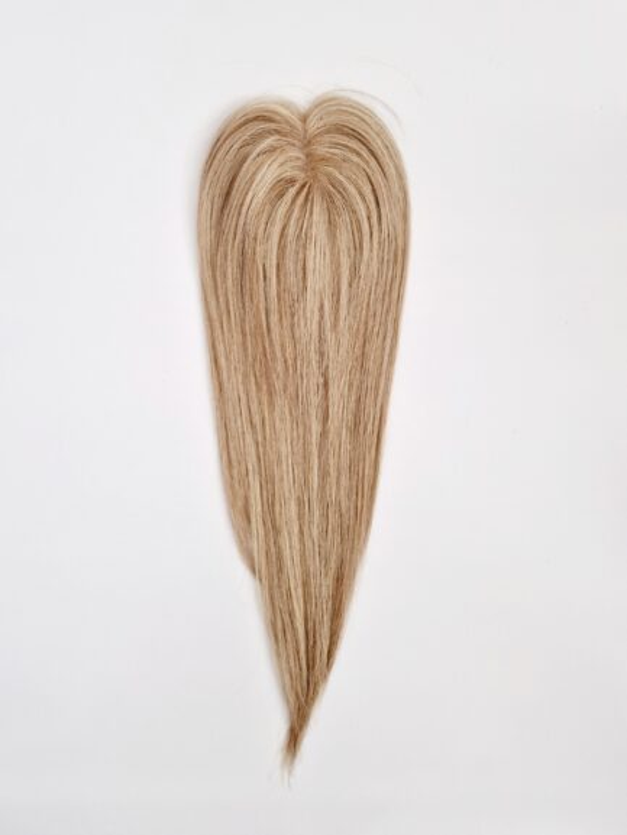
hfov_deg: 58.9
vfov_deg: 73.9
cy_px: 418
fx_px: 555
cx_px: 314
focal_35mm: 23
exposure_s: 1/100
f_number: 1.8
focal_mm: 5.4
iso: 50
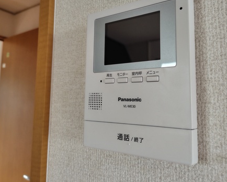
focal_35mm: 29
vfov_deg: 49.8
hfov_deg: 60.4
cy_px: 77
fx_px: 195
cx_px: 109
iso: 257
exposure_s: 1/60
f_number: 1.9
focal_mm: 5.6
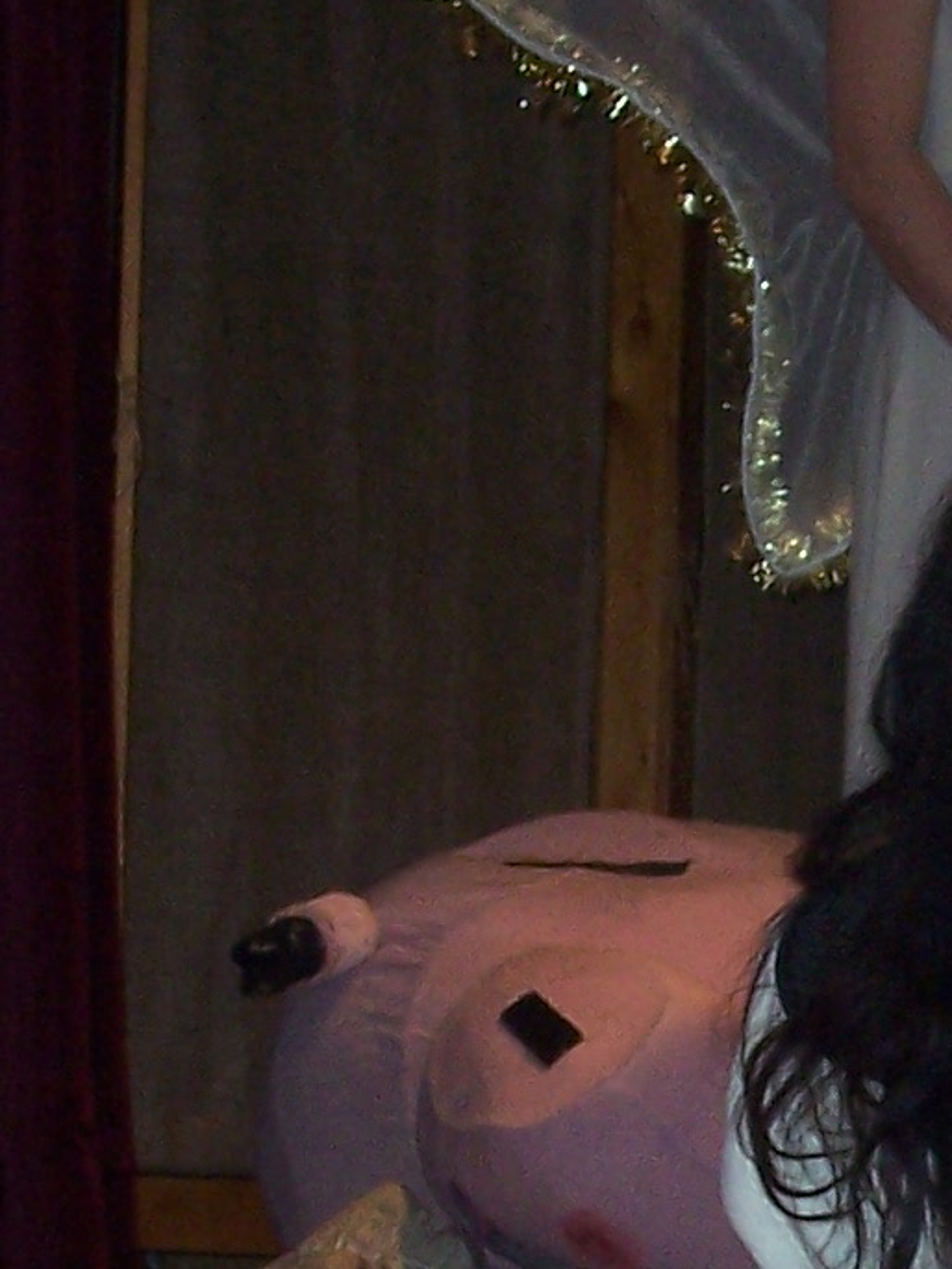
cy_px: 1271
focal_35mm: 198
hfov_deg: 7.5
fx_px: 7258
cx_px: 1096
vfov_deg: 9.9
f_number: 3.4
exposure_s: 1/60
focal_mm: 8.6
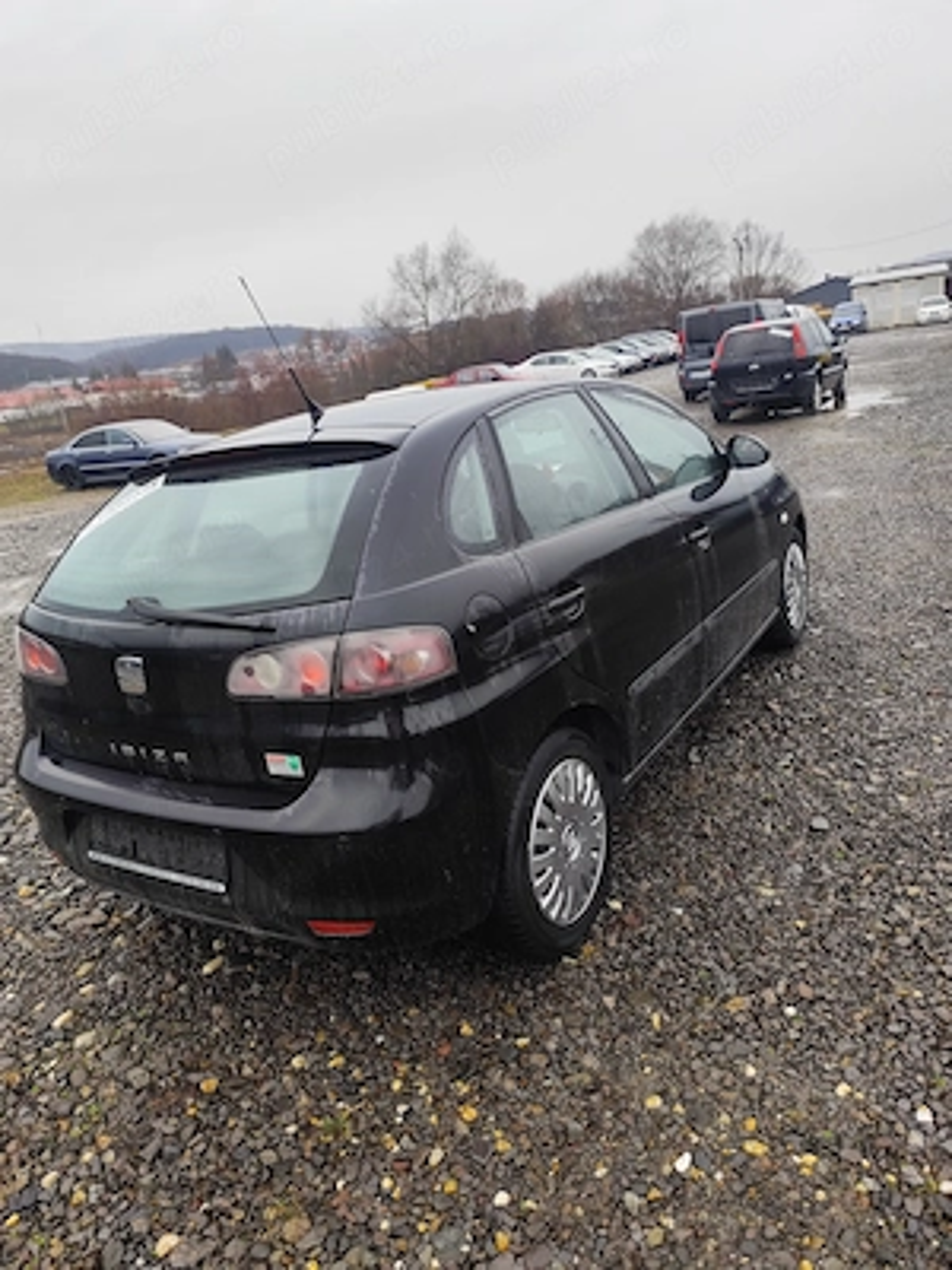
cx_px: 476
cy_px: 635
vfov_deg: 73.9
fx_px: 843
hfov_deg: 58.9
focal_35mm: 23
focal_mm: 6.19
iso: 50
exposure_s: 1/162
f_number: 1.65
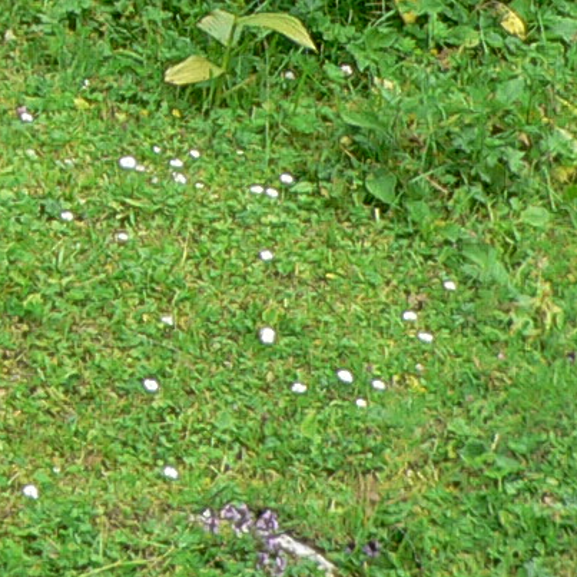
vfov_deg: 8.3
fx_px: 3809
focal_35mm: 202
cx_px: -637
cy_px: -550
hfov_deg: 8.2
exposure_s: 1/160
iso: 80
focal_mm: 6
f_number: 4
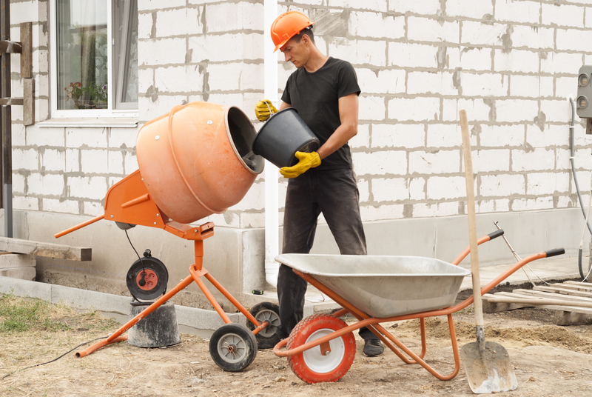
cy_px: 198
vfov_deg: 18.2
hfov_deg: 27.0
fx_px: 1235
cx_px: 296
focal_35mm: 75
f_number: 5.6
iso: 100
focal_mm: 50
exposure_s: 1/25
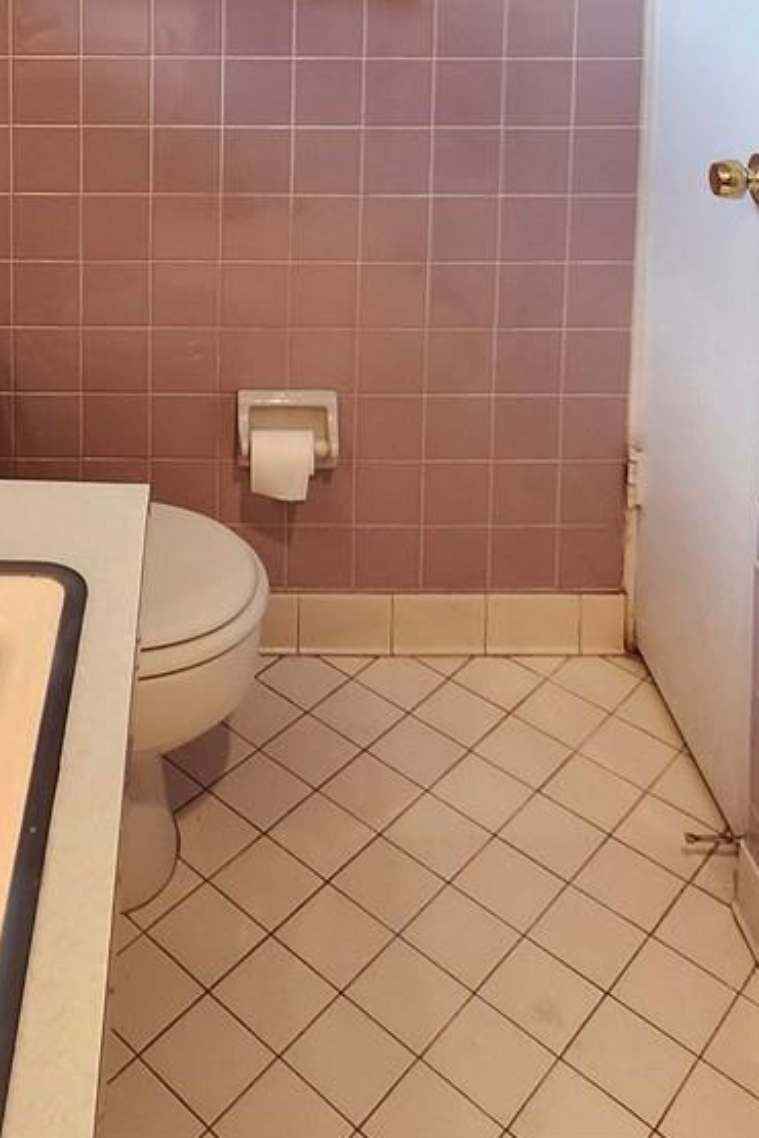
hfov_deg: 33.7
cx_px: 222
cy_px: -86
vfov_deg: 40.8
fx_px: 1233
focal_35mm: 39
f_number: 2.2
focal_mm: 1.74
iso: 80
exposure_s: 1/60
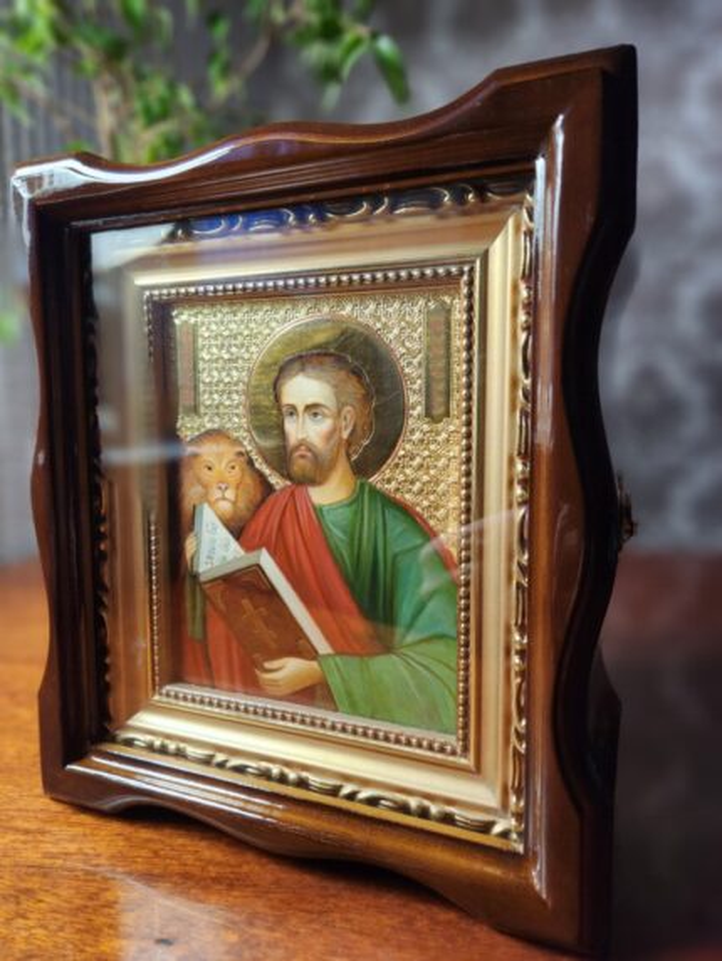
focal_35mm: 23
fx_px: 639
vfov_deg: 73.9
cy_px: 480
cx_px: 361
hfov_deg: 58.9
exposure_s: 1/100
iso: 320
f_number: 1.8
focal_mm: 5.4
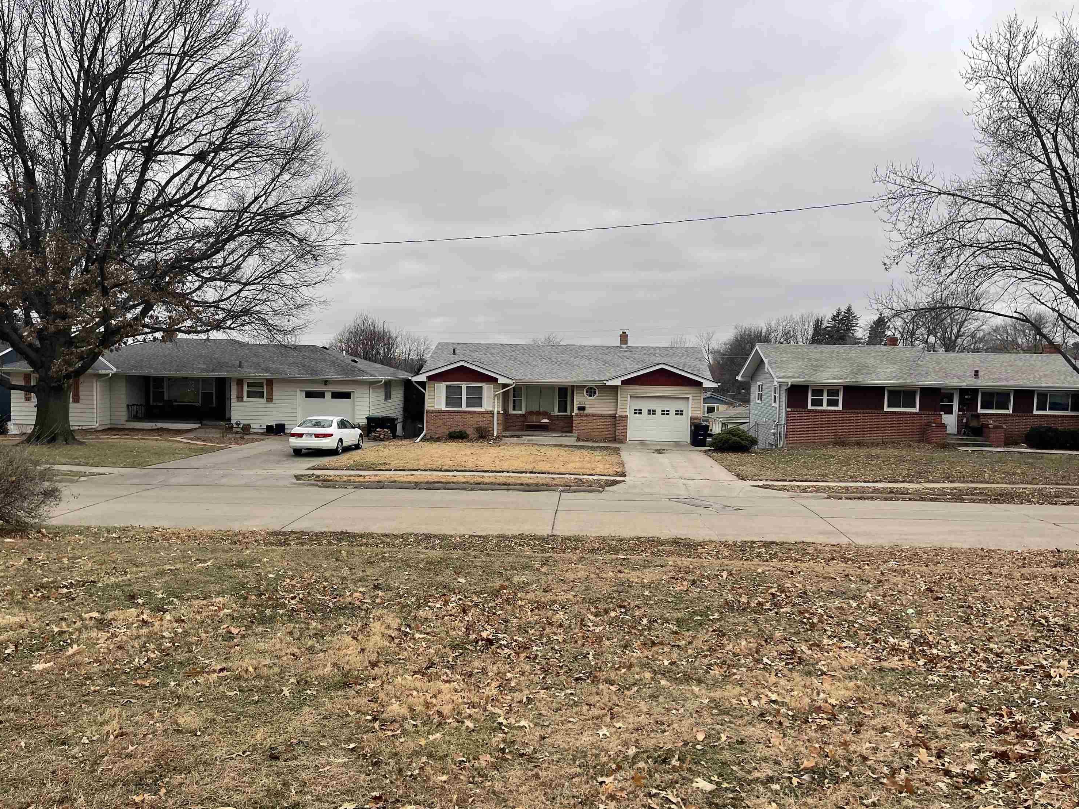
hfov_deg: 67.3
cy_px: 414
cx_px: 530
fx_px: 810
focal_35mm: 26
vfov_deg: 53.1
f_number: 1.6
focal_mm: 5.1
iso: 32
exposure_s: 1/286
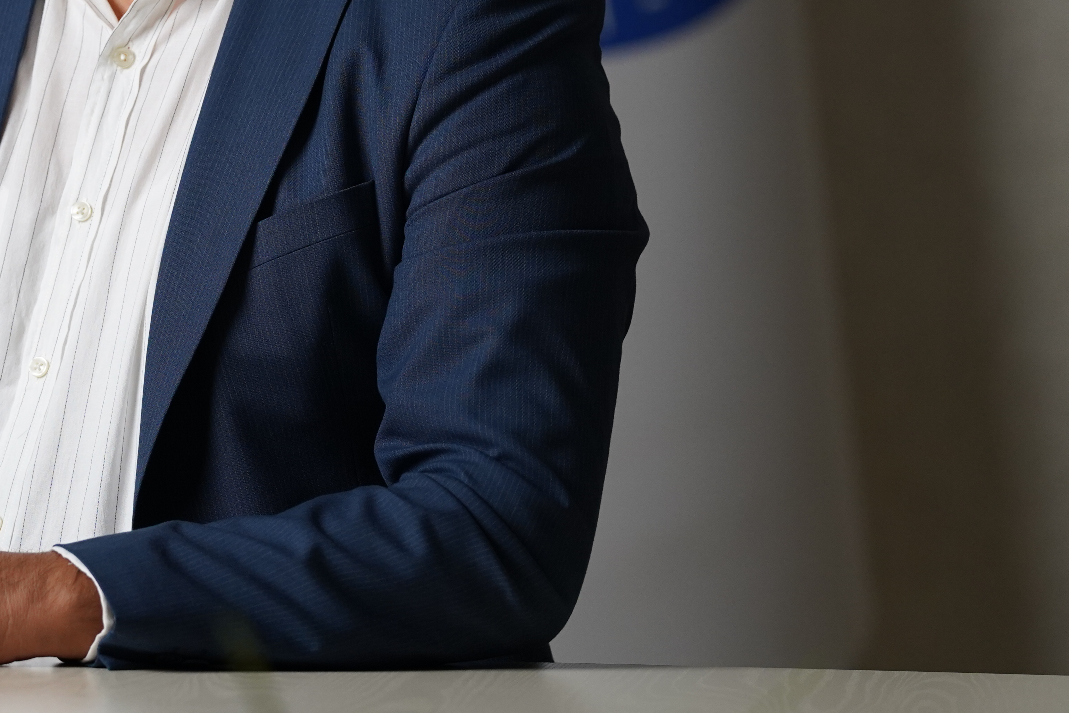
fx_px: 8967
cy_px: 43
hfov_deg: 6.8
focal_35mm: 302
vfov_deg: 4.5
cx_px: 187
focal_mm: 155
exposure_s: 1/250
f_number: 4
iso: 1600
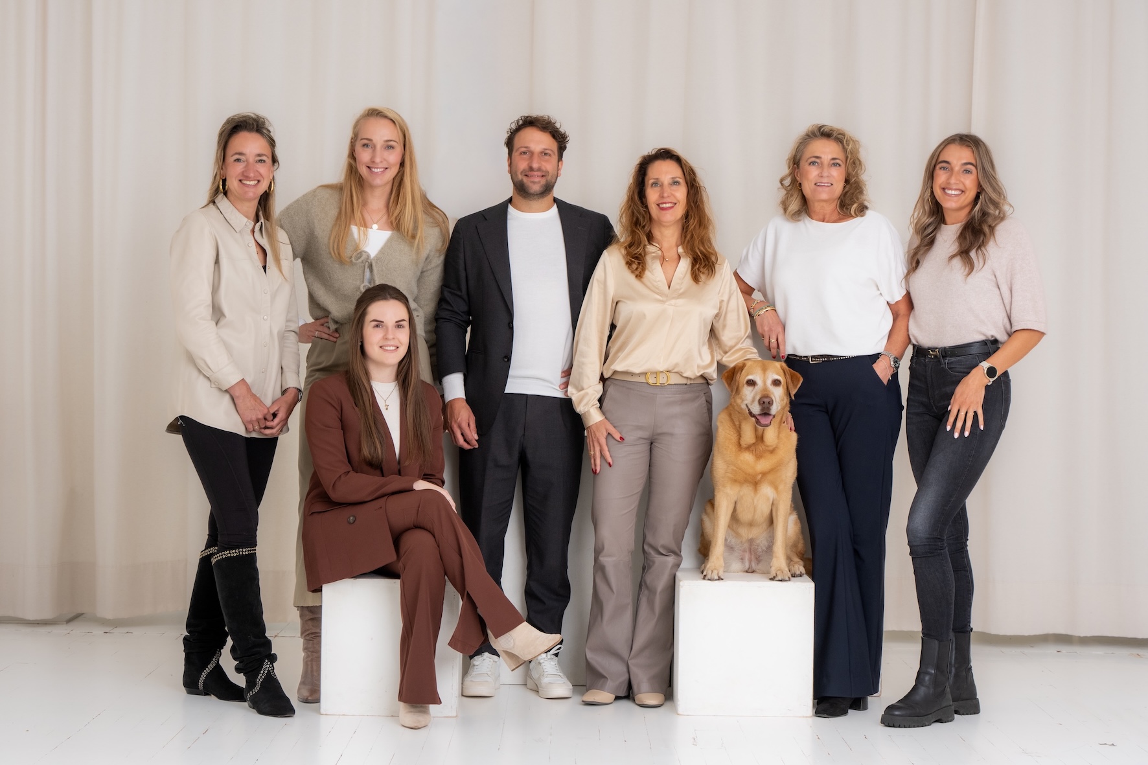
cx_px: 574
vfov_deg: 19.5
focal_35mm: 70
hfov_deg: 28.8
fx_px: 2232
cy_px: 382
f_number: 9
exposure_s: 1/160
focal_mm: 70
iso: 800
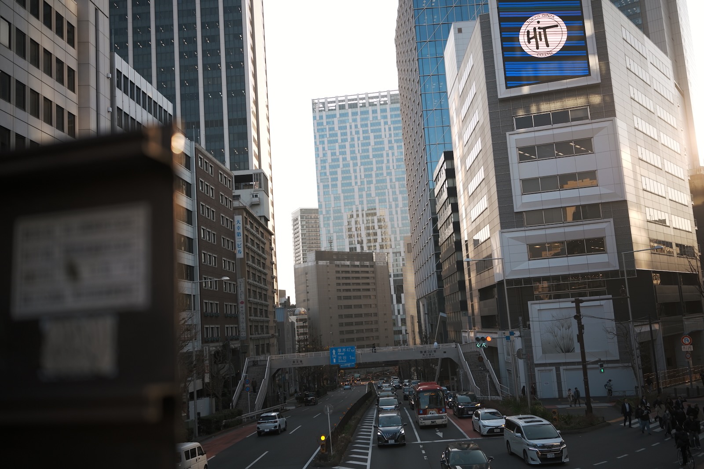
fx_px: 684
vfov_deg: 37.9
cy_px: 234
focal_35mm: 35
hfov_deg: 54.4
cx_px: 352
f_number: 2.2
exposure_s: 1/6000
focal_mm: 35
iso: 640
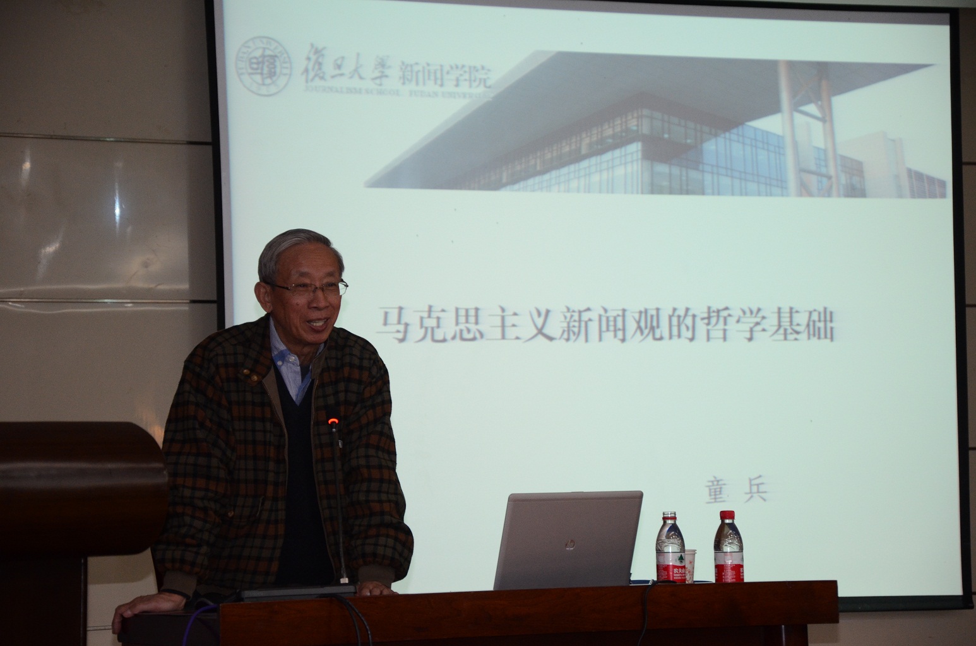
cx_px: 488
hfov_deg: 18.2
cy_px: 323
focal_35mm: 112
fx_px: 3044
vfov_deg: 12.1
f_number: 5.3
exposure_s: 1/60
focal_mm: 75
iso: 1250
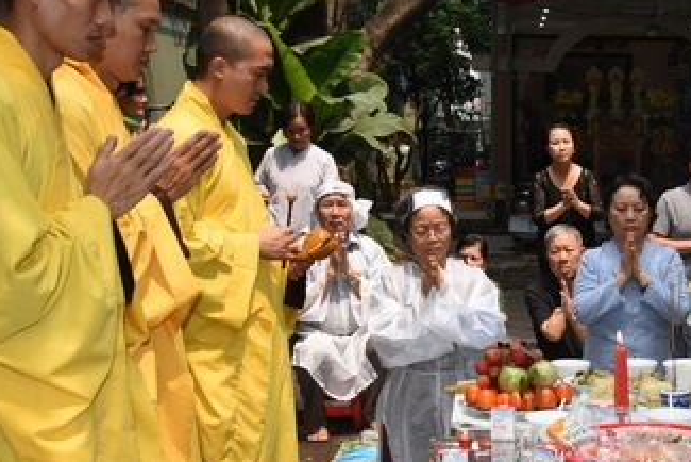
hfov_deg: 31.0
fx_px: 1191
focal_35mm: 62
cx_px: 610
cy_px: 238
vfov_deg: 21.9
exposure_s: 1/100
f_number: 8
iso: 200
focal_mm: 31
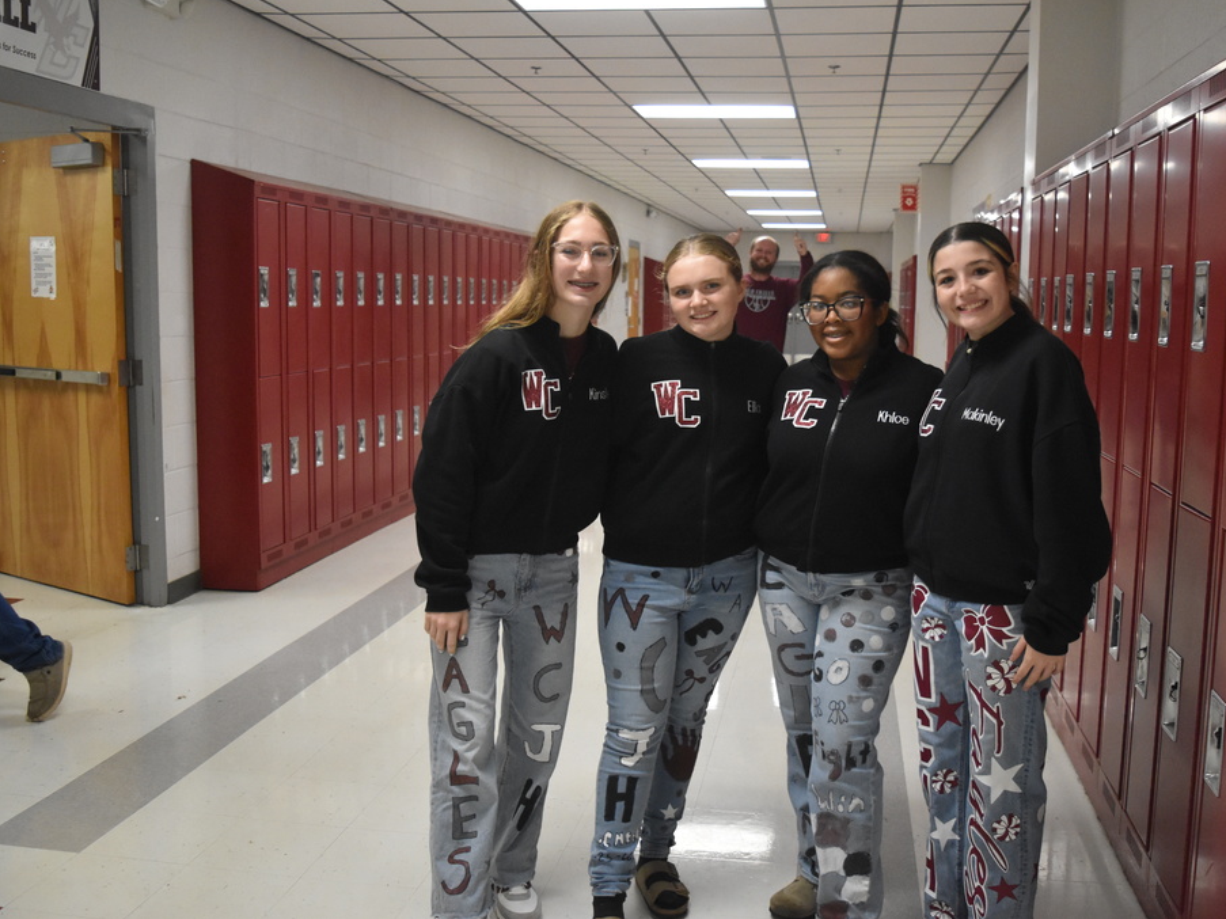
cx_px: 672
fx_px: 1275
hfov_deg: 51.3
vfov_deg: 39.6
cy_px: 457
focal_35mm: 36
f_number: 3.8
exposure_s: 1/200
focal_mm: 22
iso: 3200
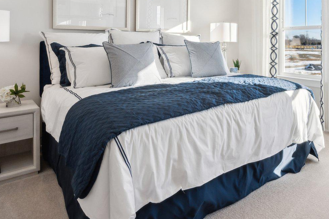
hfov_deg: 60.7
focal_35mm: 29
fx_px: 265
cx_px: 241
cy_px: 41
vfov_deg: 42.7
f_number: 7.1
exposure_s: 1/320
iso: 400
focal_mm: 14
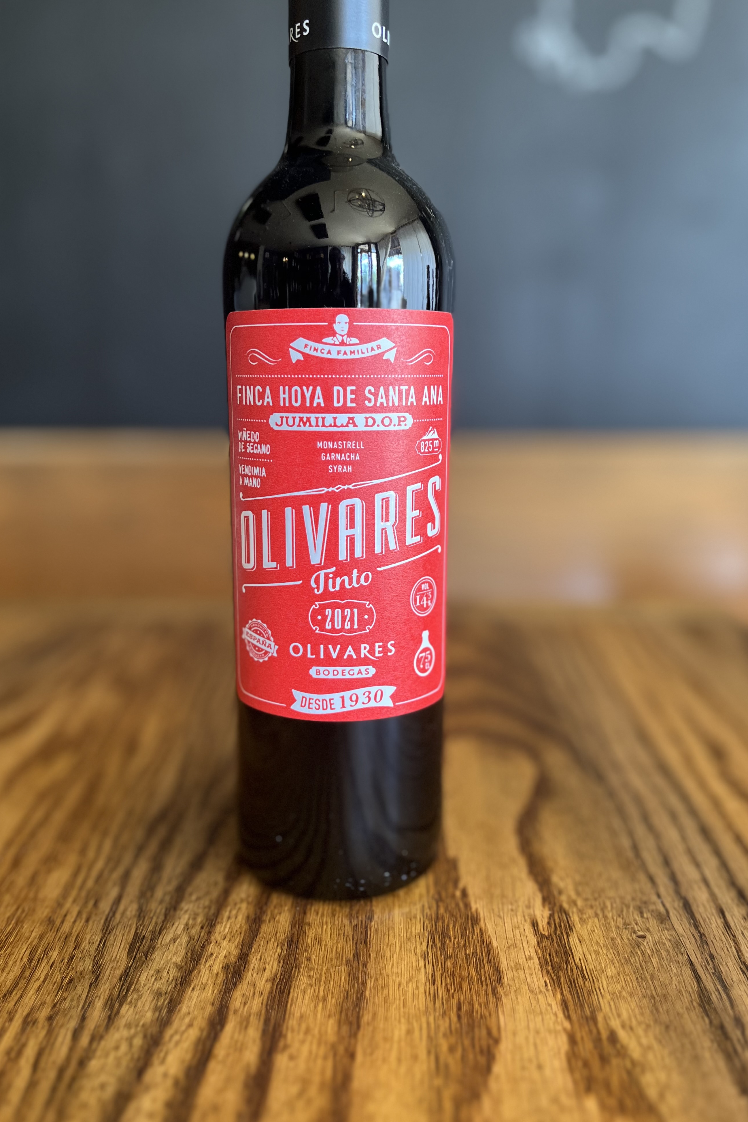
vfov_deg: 65.5
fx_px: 873
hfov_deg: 46.4
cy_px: 553
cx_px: 359
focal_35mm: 28
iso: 125
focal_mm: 5.1
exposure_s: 1/60
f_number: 1.6
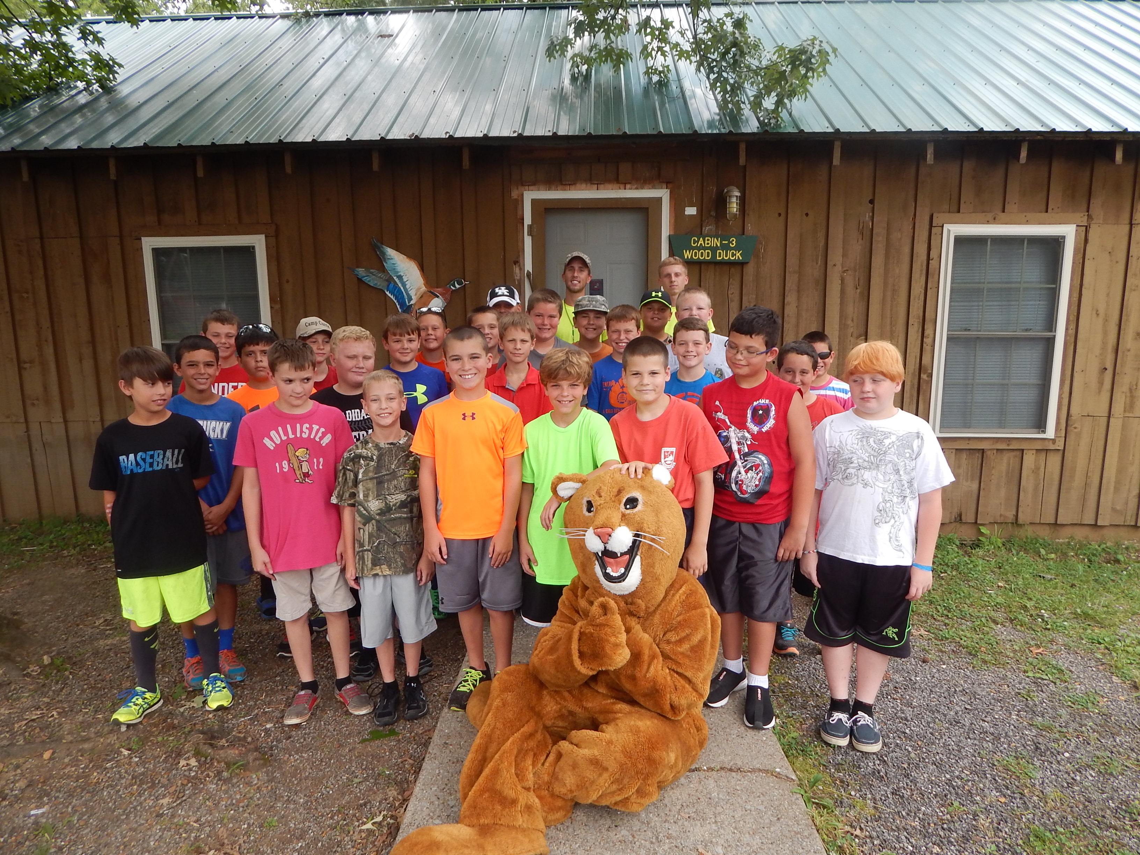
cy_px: 428
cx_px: 570
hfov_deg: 73.9
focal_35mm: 23
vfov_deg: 58.9
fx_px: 757
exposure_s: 1/250
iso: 125
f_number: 3
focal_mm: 4
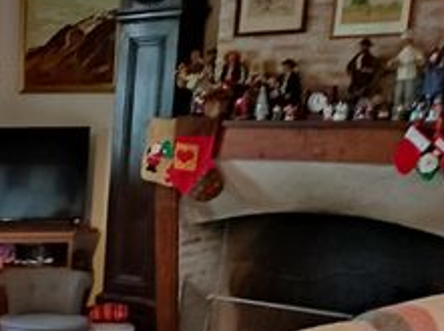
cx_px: -108
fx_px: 871
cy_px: 395
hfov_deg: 25.3
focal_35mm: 68
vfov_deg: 20.2
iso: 754
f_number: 1.79
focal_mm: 4.71
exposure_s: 1/24
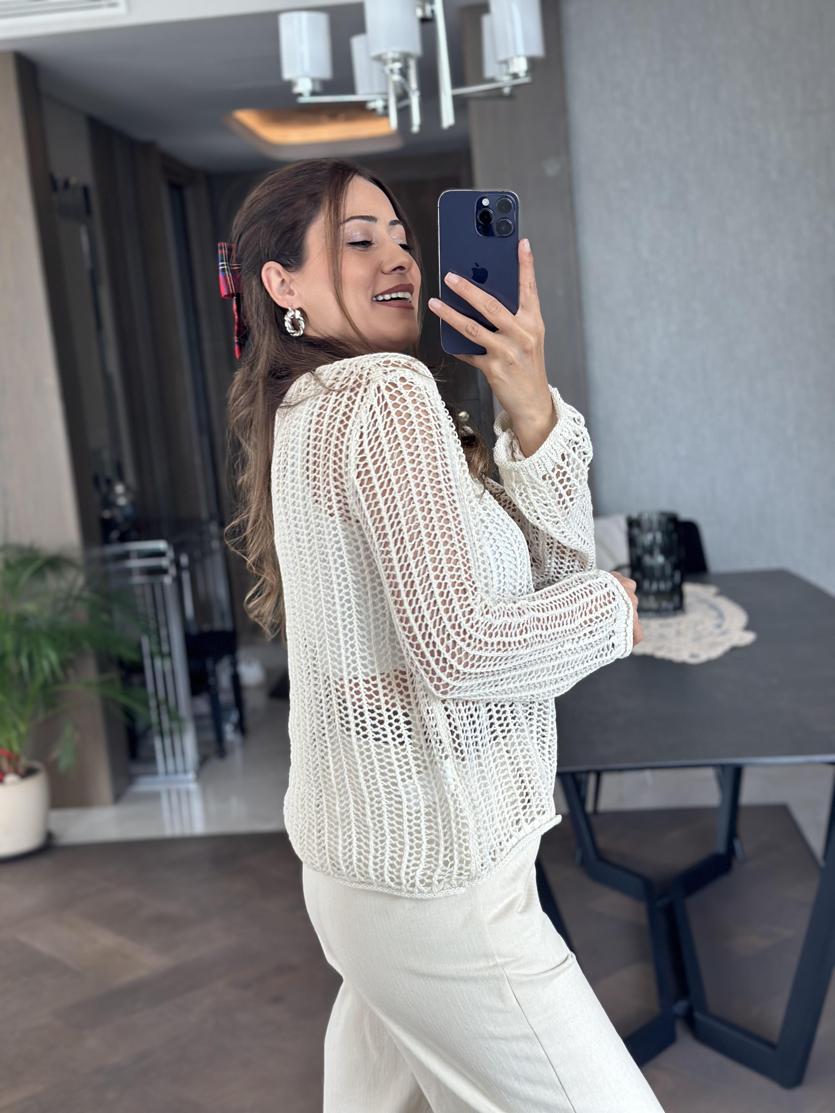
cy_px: 556
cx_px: 418
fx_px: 1544
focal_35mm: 48
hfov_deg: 30.3
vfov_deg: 39.7
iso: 100
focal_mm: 6.86
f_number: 1.78
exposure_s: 1/171
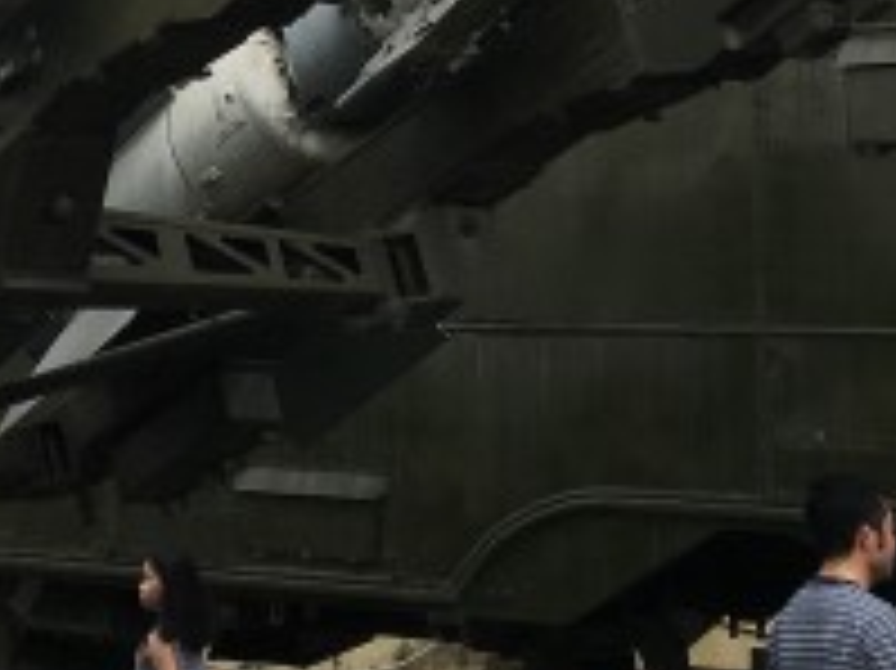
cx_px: -88
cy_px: -306
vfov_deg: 12.9
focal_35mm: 109
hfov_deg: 17.5
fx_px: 2820
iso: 25
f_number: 2.2
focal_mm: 4.15
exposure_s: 1/1603
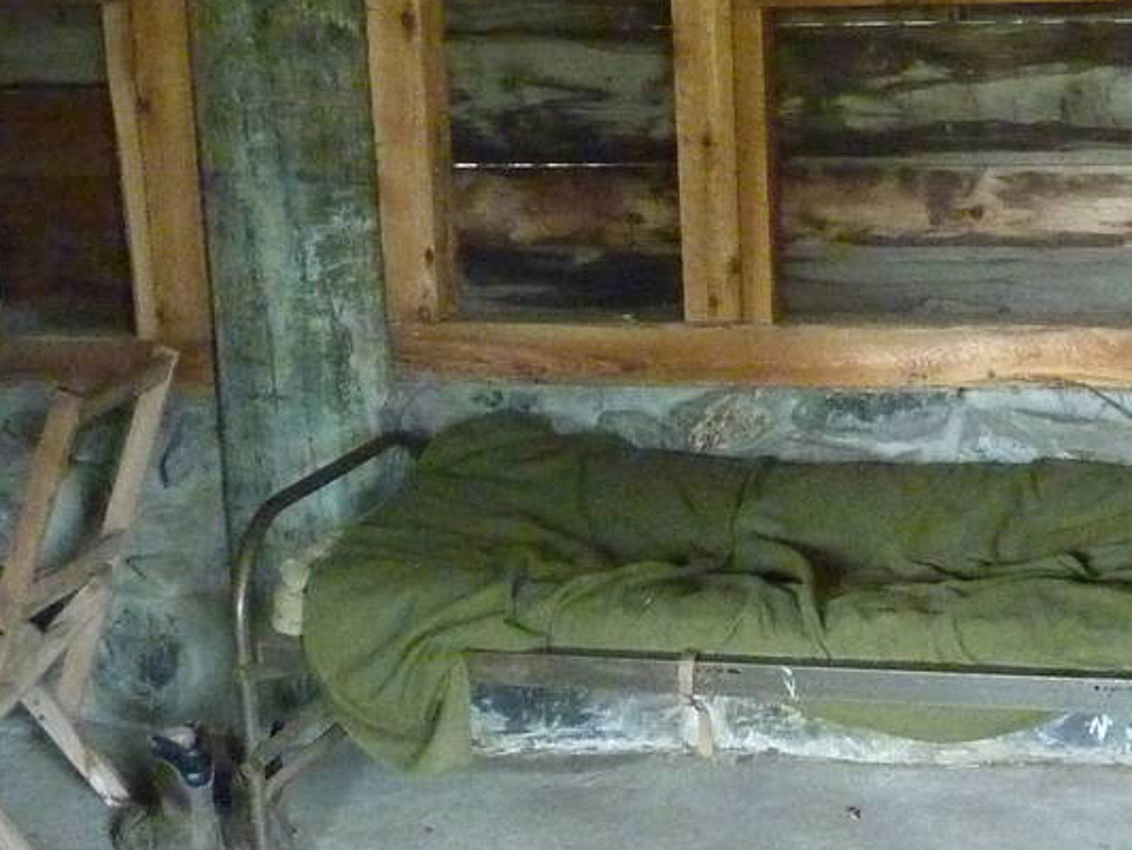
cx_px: 860
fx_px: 2453
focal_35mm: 75
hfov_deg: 25.6
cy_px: 329
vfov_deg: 19.6
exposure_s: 1/15
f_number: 3.3
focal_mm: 4.1
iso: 800
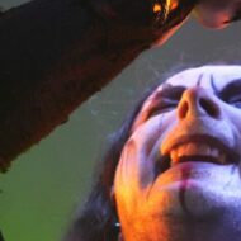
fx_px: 1946
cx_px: 325
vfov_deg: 7.1
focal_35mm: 247
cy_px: 202
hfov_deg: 7.0
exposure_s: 1/80
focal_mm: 48
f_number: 4.5
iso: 6400
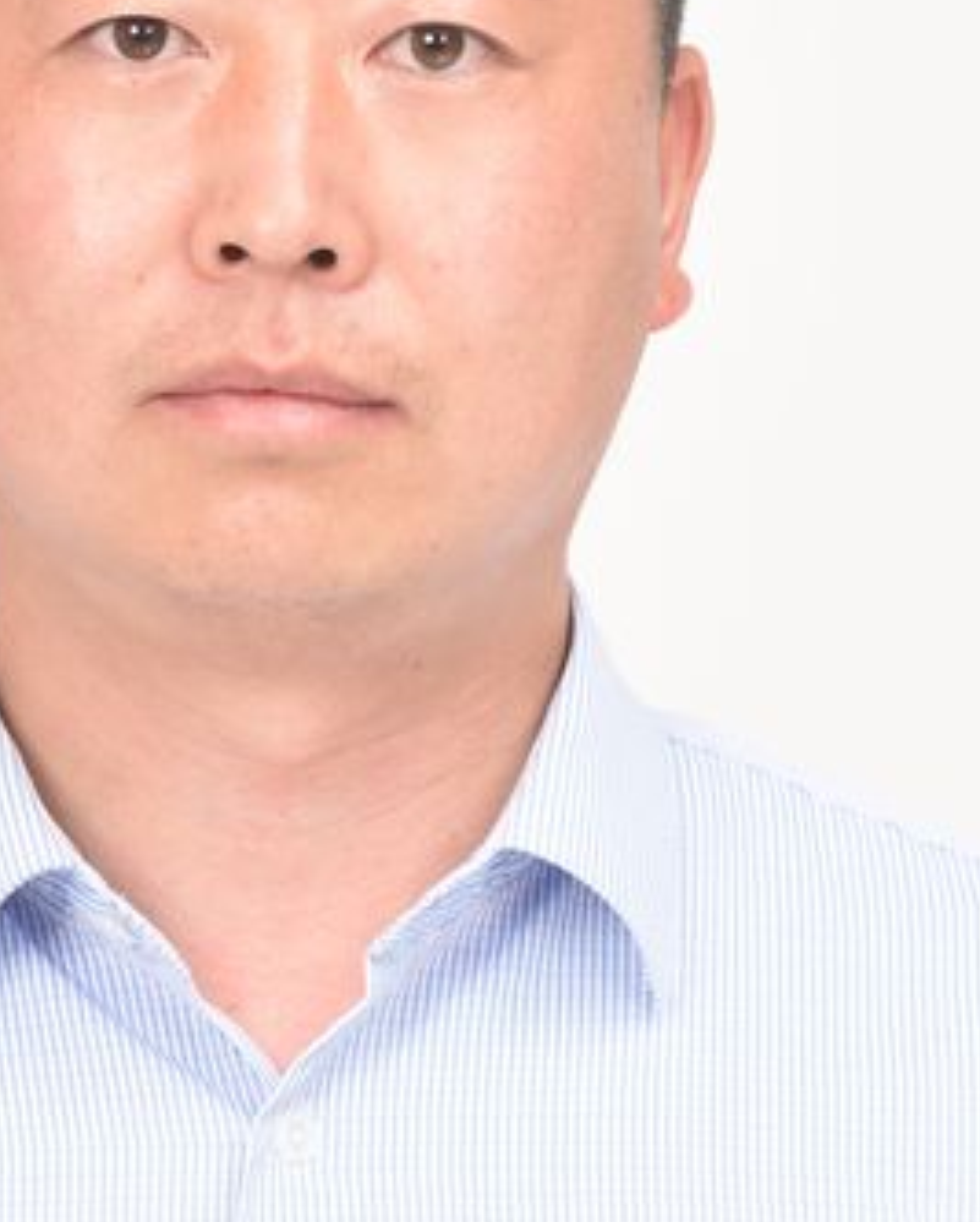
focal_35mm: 491
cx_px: 286
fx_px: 17779
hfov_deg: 3.2
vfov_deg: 3.9
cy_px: 437
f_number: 6.3
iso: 200
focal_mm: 155
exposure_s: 1/125
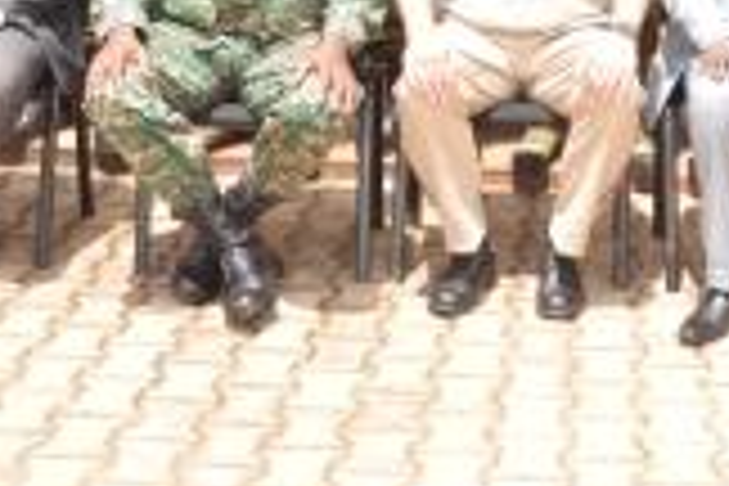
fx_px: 1964
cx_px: 644
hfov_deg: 20.6
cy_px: -142
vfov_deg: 13.6
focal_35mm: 97
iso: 200
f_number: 6.3
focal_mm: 35
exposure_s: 1/200
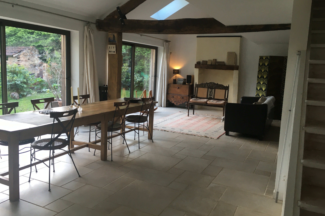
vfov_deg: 42.3
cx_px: 164
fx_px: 280
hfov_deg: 60.3
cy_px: 104
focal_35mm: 31
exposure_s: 1/33
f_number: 2.2
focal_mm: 4.15
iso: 64
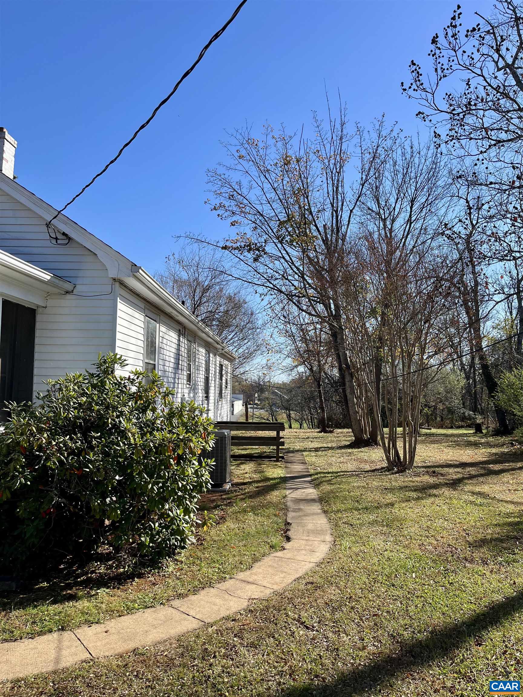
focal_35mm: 26
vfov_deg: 67.3
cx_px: 262
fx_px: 524
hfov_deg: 53.1
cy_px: 348
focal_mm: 5.1
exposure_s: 1/2309
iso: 50
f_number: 1.6
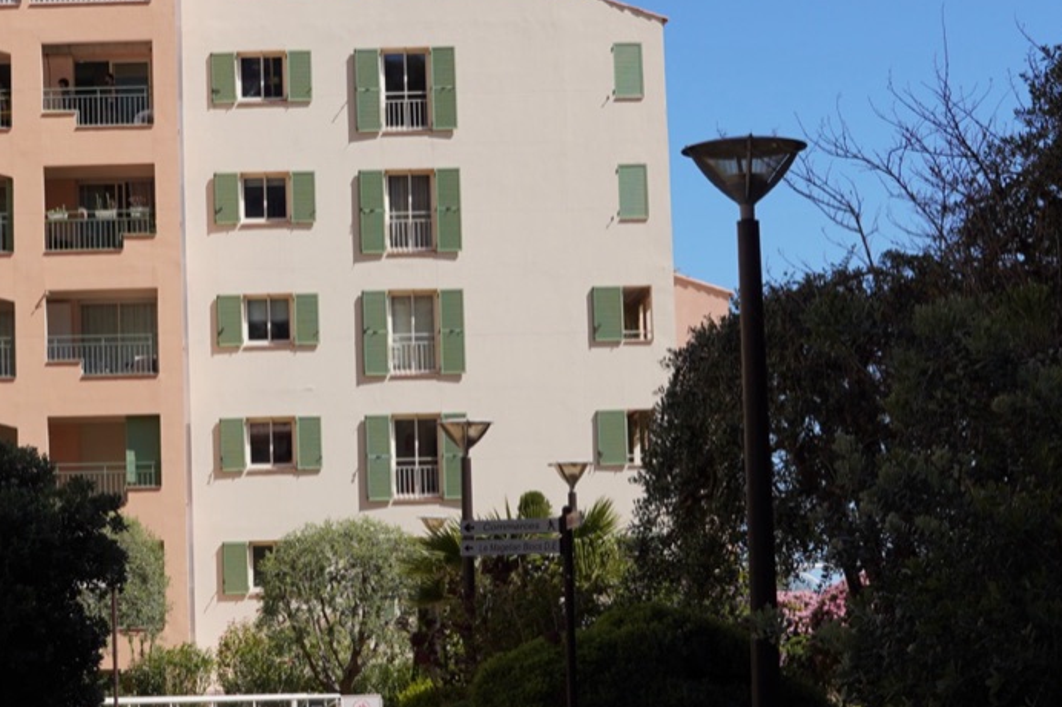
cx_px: 189
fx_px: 3067
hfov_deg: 19.4
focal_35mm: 104
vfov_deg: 13.2
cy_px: 357
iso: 100
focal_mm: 30
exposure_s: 1/320
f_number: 8
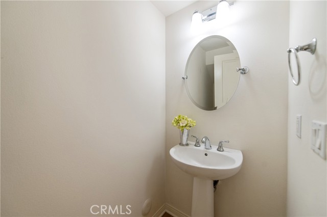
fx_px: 127
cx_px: 164
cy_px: 108
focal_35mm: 14
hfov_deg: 104.3
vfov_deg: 81.1
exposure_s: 1/250
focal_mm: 14
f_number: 3.5
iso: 400
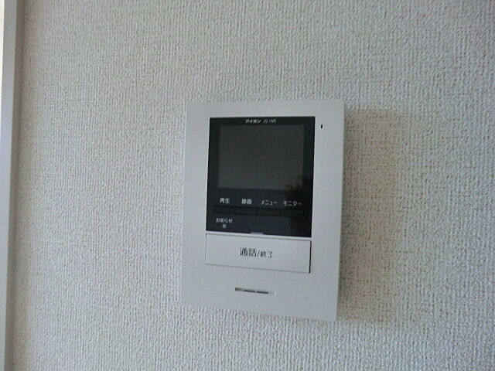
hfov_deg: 71.6
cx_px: 248
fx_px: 343
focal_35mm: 24
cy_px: 186
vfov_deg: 56.8
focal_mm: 4.3
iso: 250
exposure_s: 1/60
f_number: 3.2
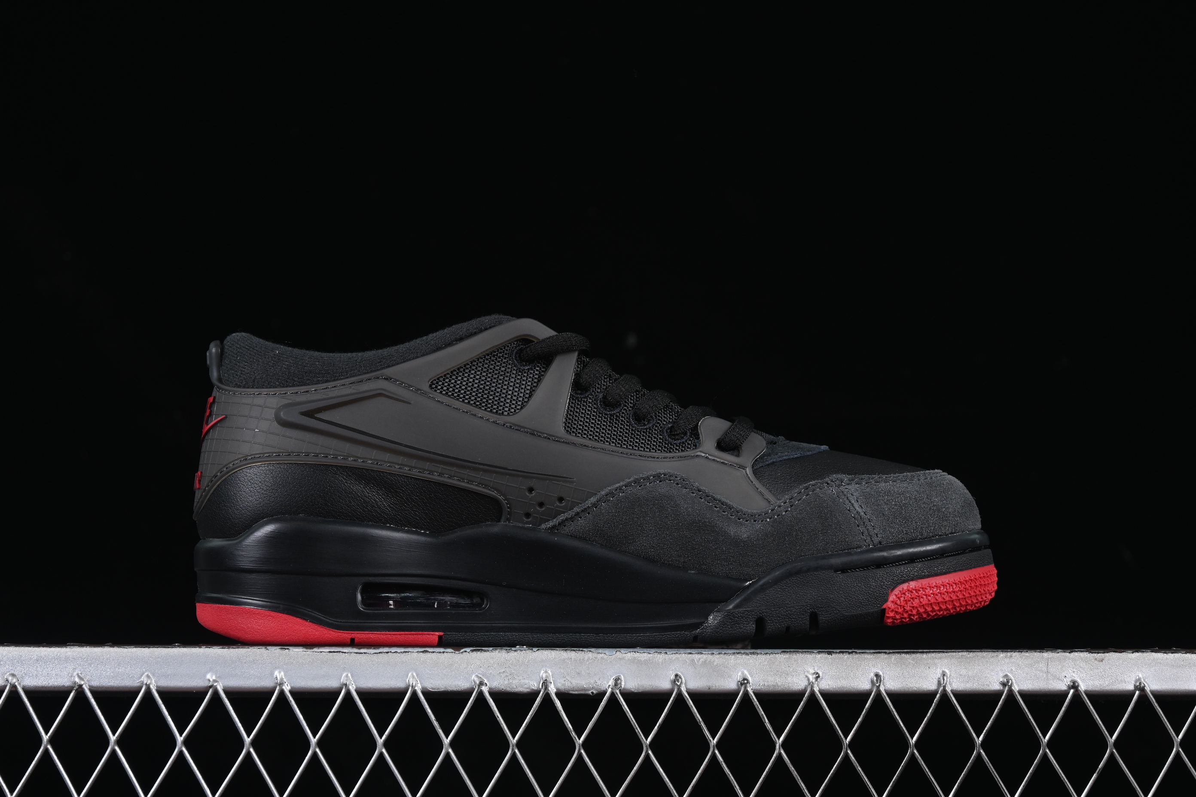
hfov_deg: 27.0
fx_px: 2491
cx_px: 598
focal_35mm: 75
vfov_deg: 18.2
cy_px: 398
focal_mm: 50
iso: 160
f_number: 6.3
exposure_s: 1/50
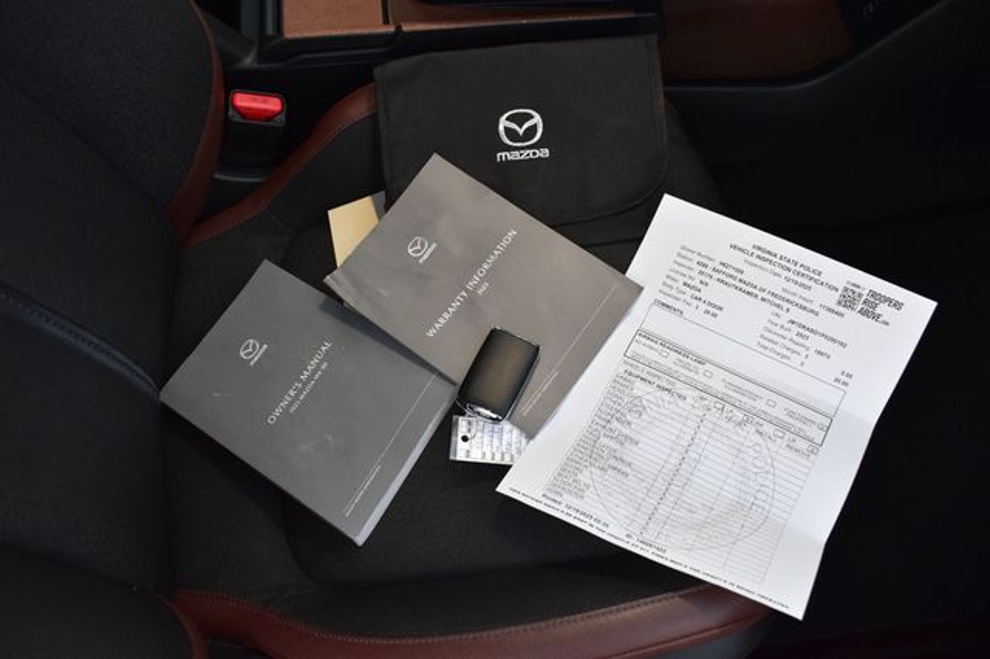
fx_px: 825
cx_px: 495
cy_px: 330
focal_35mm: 30
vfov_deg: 43.6
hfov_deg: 62.0
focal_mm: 20
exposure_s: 1/15
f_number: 6.3
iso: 1250
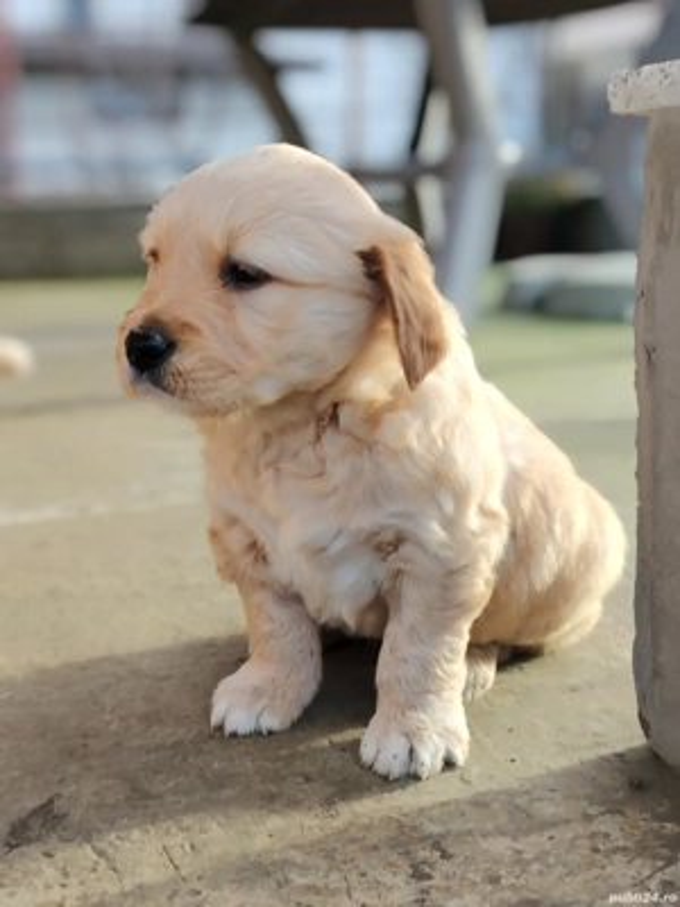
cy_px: 454
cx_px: 340
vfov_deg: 39.7
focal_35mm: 48
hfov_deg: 30.3
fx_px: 1257
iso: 136
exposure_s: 1/120
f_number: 4
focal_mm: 5.25
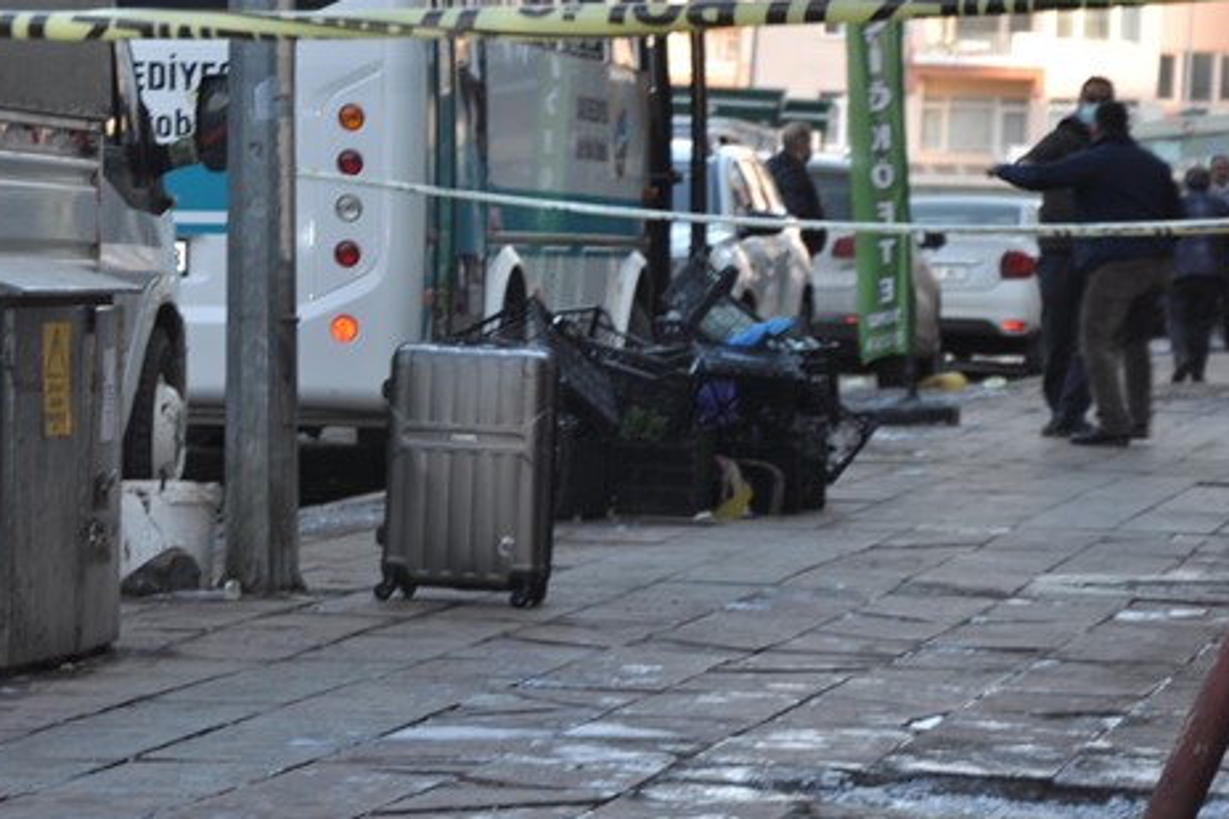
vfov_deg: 8.2
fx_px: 5733
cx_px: 403
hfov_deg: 12.2
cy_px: 292
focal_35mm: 168
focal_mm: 80
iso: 200
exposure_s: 1/80
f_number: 5.3
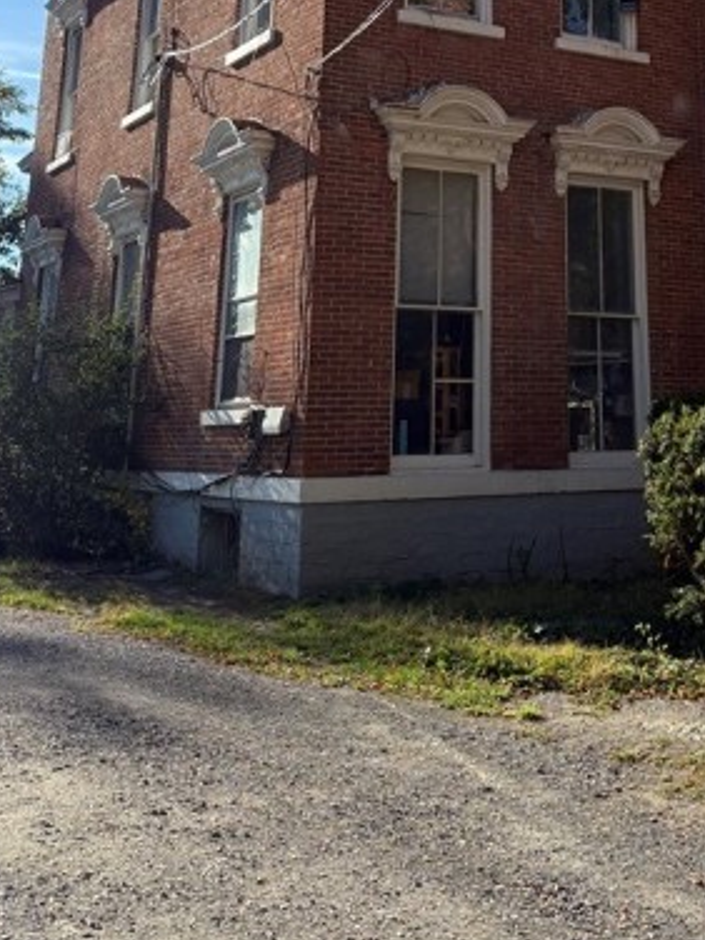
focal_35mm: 49
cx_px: 528
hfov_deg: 29.2
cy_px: 10
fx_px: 1331
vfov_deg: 35.4
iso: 100
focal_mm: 6.76
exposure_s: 1/3145
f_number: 1.78
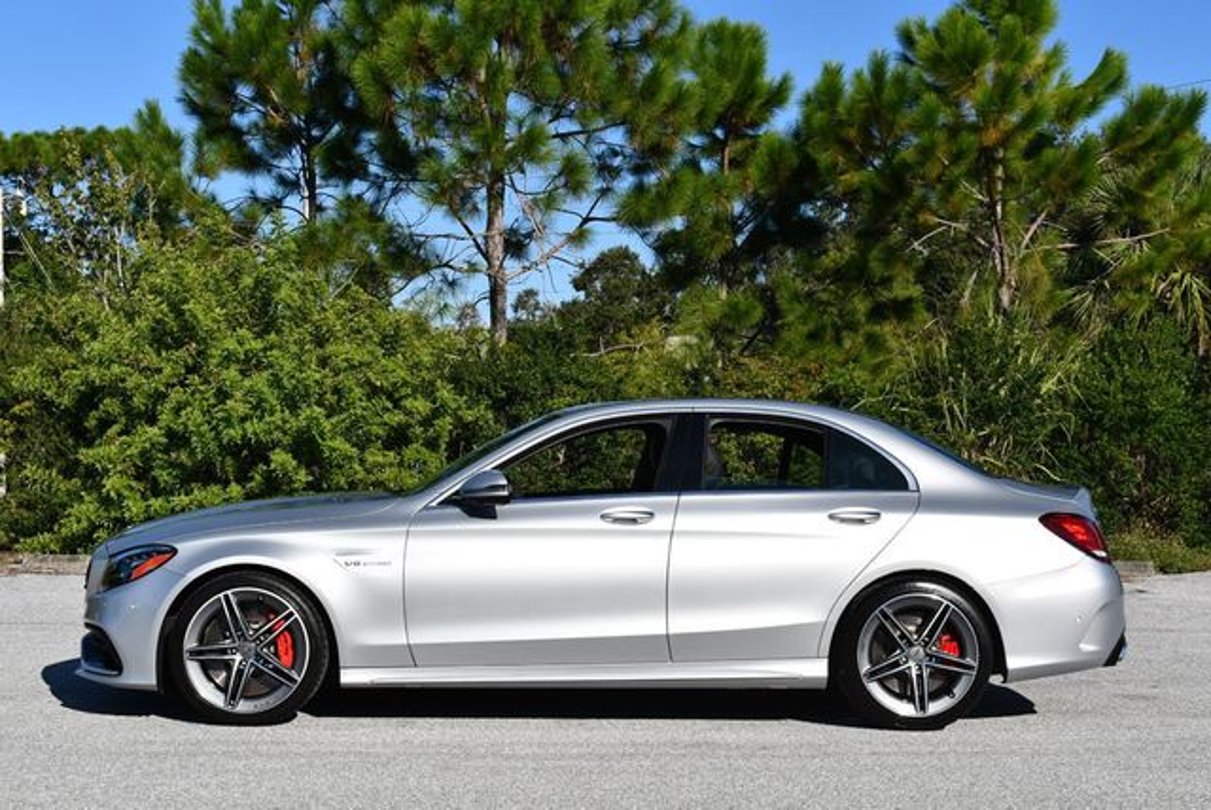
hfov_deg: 34.5
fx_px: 1953
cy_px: 405
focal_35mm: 58
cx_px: 606
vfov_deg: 23.4
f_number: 10
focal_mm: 29
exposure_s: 1/400
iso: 100
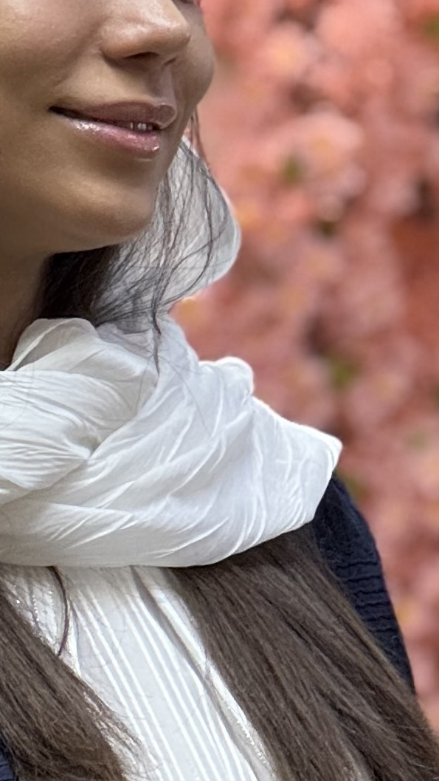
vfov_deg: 6.7
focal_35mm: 320
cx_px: 107
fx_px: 6618
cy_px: 871
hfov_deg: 3.8
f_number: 2.8
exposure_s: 1/50
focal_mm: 9
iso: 200
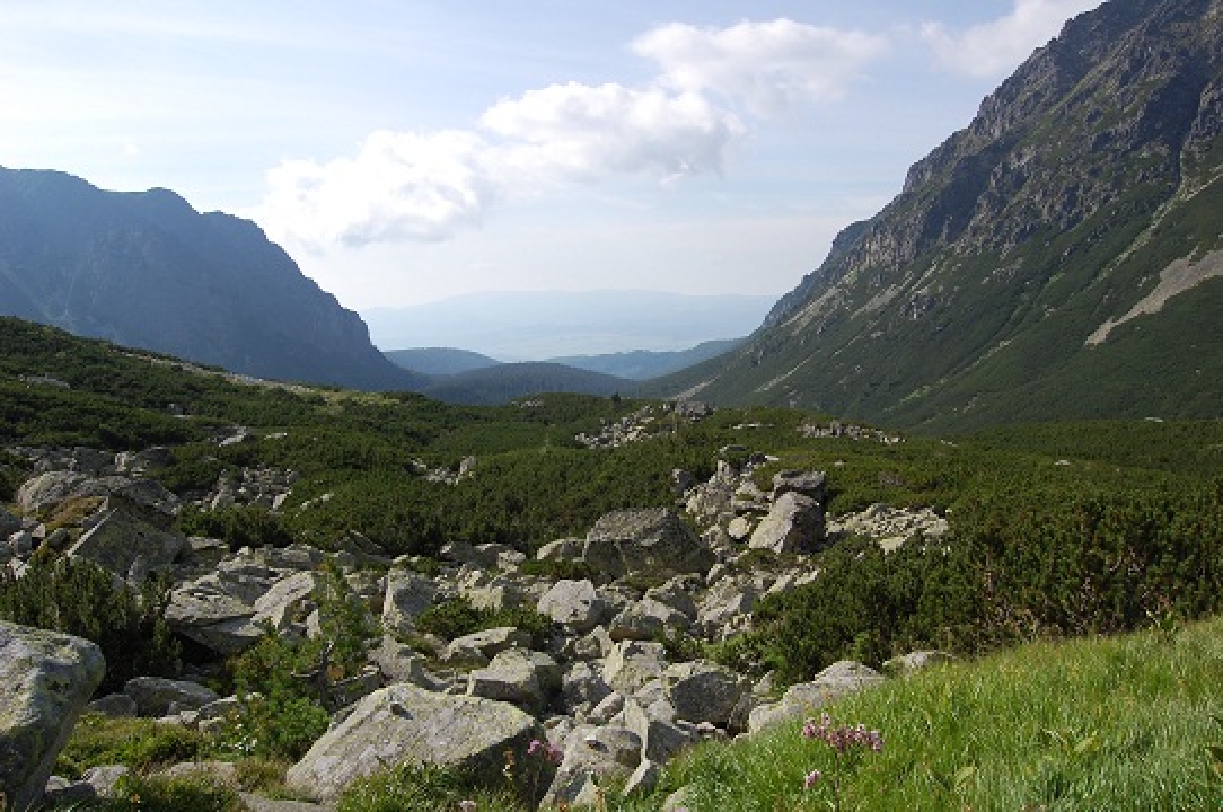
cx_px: 612
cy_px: 406
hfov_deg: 67.4
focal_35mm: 27
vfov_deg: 47.8
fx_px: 916
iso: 250
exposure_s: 1/250
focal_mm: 18
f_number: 10
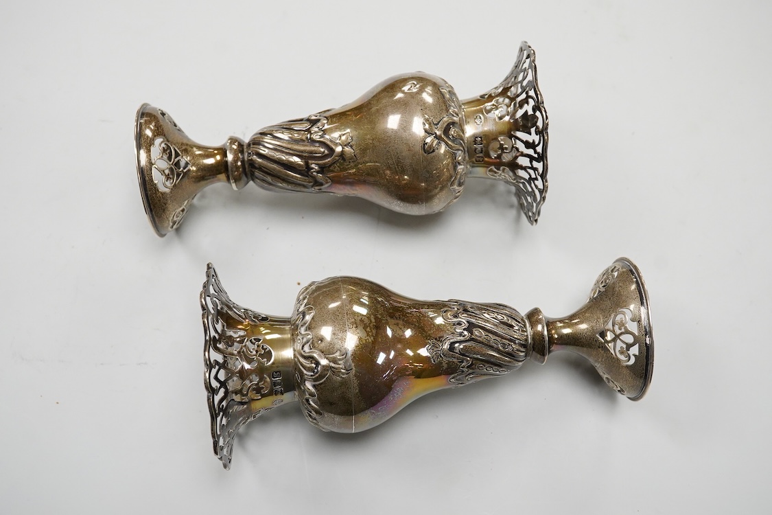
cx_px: 386
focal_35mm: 45
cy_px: 258
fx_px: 965
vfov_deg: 29.9
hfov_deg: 43.6
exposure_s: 1/250
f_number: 10
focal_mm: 30
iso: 2500
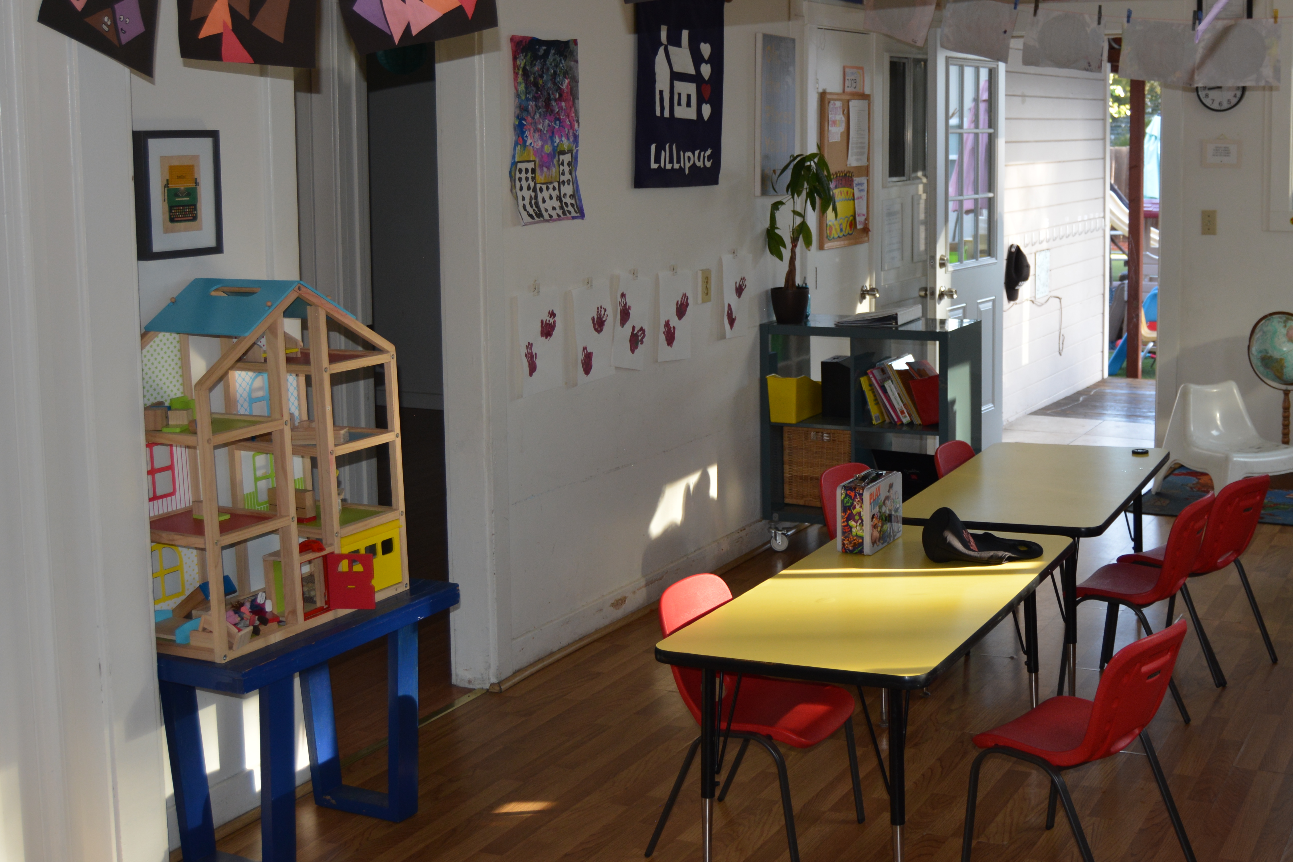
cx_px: 806
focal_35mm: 46
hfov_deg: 42.7
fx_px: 1640
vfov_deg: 29.4
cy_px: 335
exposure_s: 1/125
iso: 400
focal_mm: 23
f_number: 3.8
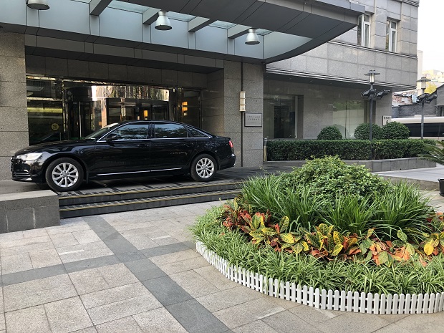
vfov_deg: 49.7
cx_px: 222
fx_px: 359
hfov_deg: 63.4
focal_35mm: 28
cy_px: 166
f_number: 1.8
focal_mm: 4
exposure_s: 1/120
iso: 40
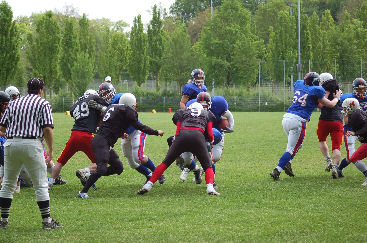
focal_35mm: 105
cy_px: 122
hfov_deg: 19.5
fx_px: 1068
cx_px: 184
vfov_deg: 13.0
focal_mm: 70
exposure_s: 1/800
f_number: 4
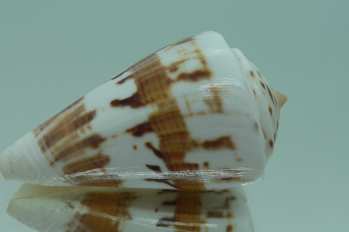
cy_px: 139
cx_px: 140
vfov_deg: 27.5
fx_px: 475
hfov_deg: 40.2
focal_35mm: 49
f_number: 2.8
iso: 80
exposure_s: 1/80
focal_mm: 4.6
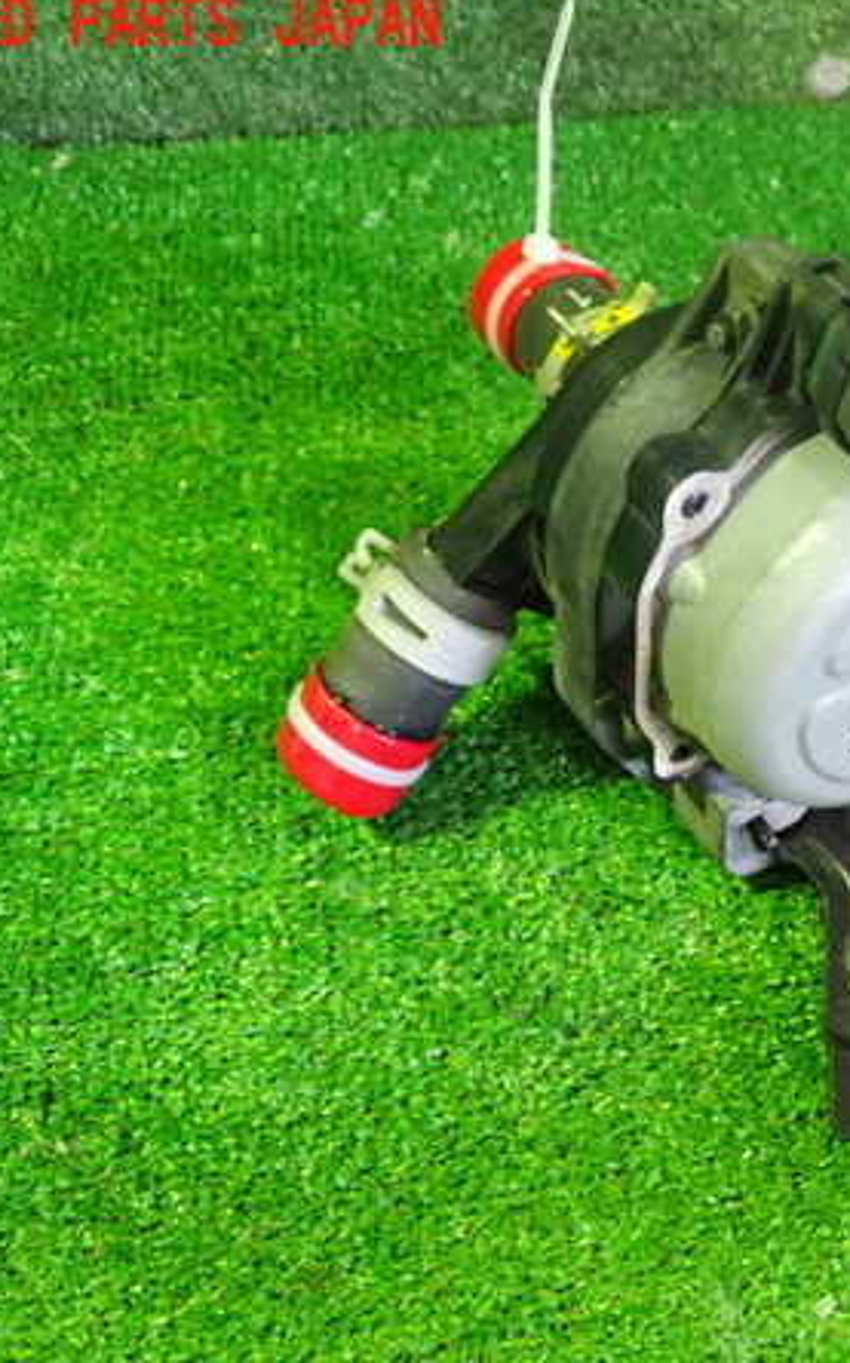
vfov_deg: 46.2
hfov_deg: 28.4
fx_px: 1596
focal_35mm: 43
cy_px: 678
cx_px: 804
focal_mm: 5.4
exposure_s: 1/25
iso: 800
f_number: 2.3
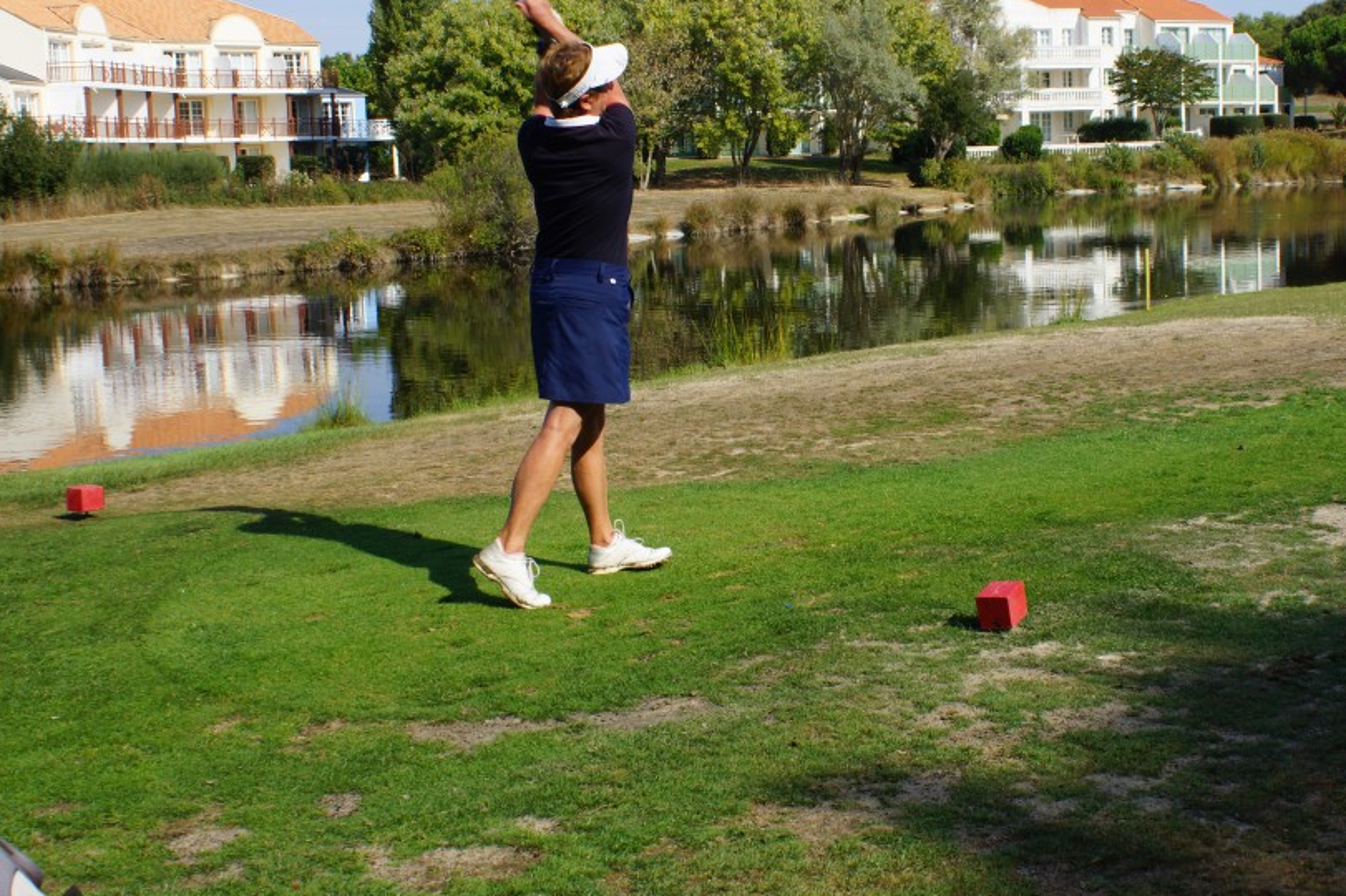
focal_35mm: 53
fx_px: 1981
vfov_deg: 25.5
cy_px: 377
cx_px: 813
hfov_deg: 37.4
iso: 100
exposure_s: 1/100
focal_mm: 28
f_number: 13
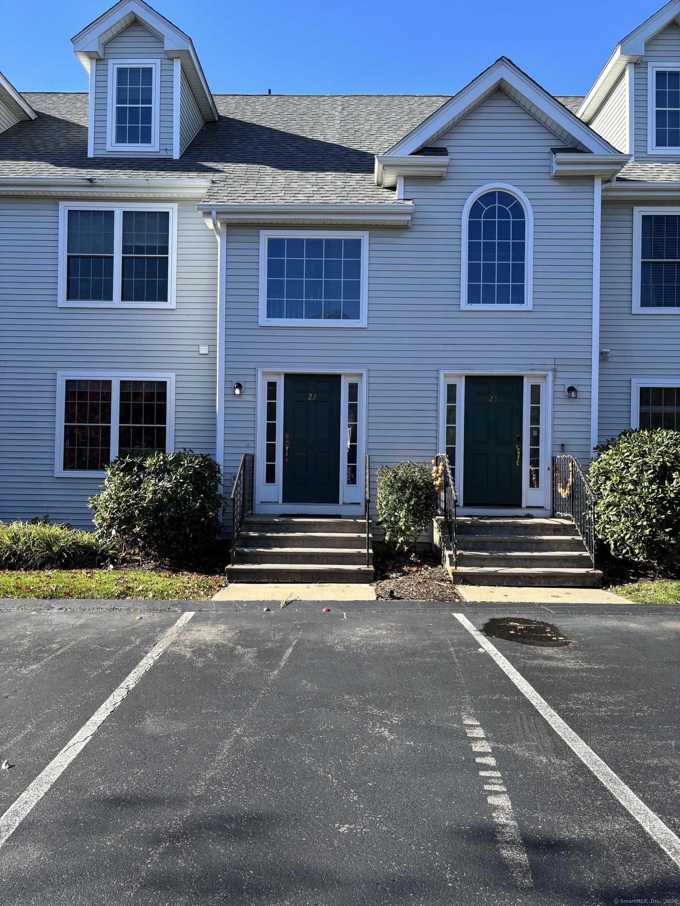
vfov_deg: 67.3
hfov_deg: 53.1
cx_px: 340
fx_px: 681
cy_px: 453
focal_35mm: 26
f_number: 1.6
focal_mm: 5.96
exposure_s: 1/970
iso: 50
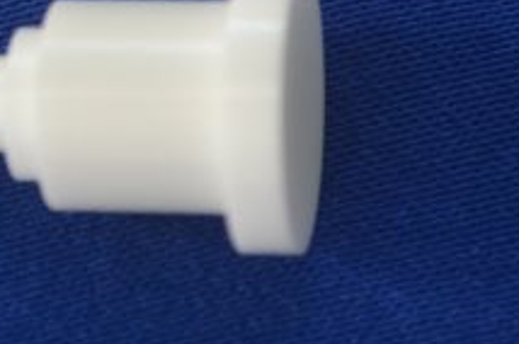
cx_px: 204
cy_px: -275
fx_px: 3556
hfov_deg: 8.3
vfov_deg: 5.5
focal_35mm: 247
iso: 400
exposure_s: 1/25
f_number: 5.3
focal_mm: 44
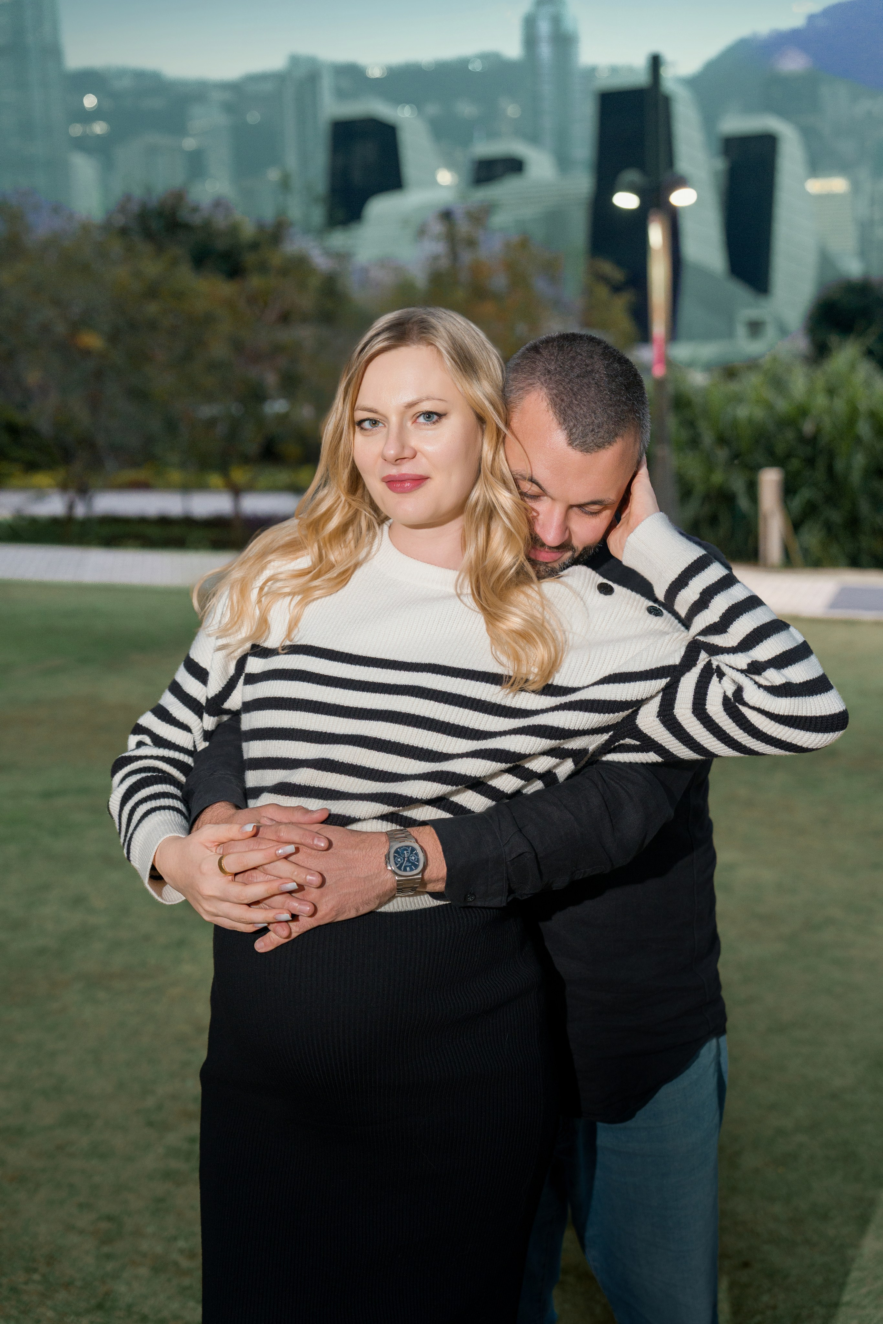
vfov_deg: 39.6
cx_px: 442
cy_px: 662
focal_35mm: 50
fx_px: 1839
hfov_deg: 27.0
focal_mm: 50
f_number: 3.2
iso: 1250
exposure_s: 1/200
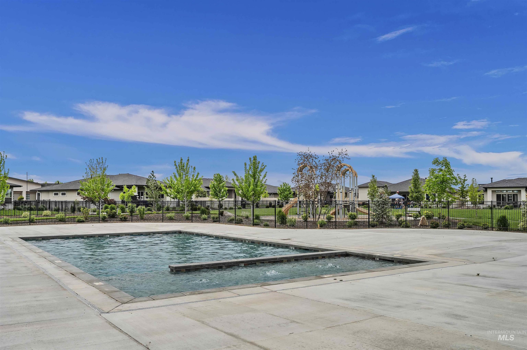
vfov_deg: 43.5
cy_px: 175
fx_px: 439
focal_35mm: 30
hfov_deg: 62.0
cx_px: 264
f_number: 8
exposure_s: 1/640
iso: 100
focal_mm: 30
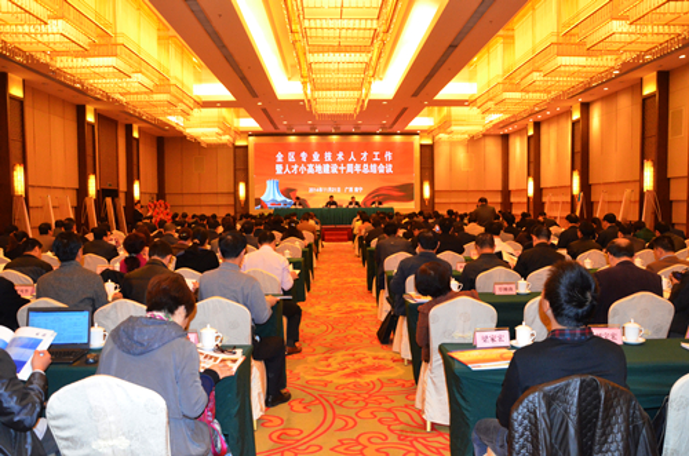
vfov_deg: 47.7
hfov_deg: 67.5
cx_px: 344
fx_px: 516
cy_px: 228
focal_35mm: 27
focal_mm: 18
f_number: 7.1
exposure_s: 1/60
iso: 4000
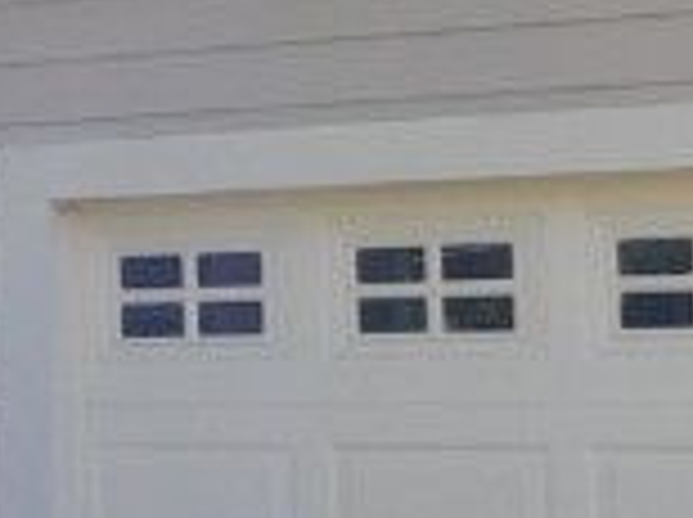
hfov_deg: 11.3
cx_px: -819
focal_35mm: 153
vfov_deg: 9.7
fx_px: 3058
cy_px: 144
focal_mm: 4
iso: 125
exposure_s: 1/640
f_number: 3
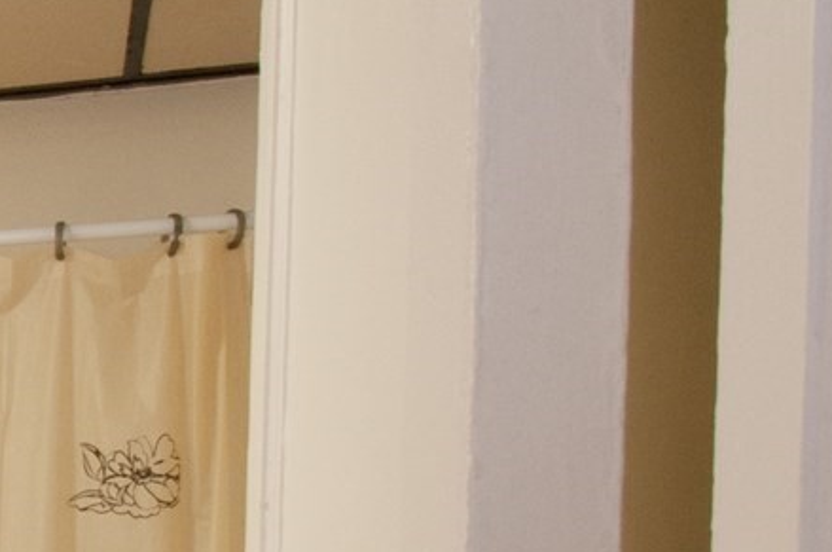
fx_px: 1615
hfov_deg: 21.6
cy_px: 730
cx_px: -565
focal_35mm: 70
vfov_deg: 18.0
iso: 250
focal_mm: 10
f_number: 18
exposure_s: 4
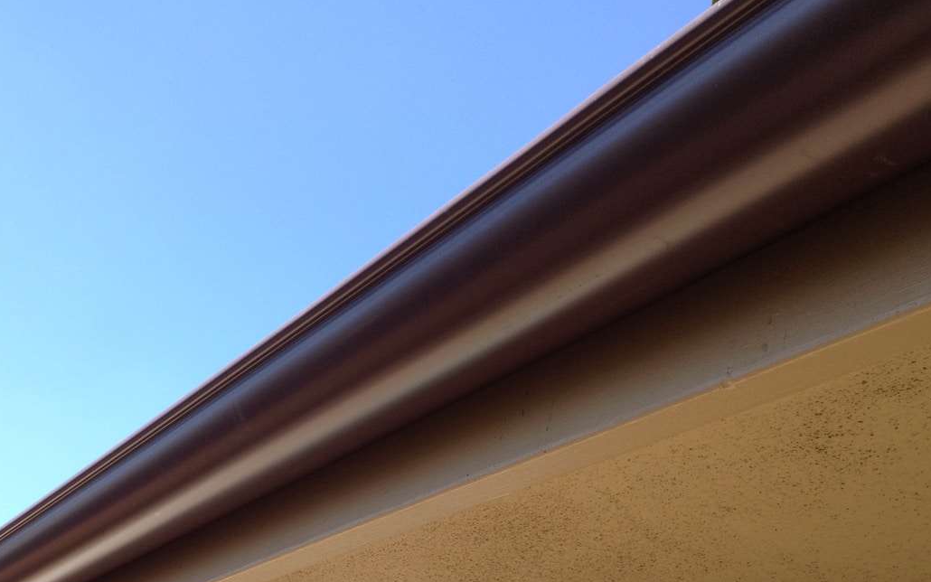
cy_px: 449
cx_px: 338
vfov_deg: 26.5
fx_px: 1218
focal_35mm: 48
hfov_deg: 41.5
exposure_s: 1/497
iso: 64
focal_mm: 4.28
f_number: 2.4
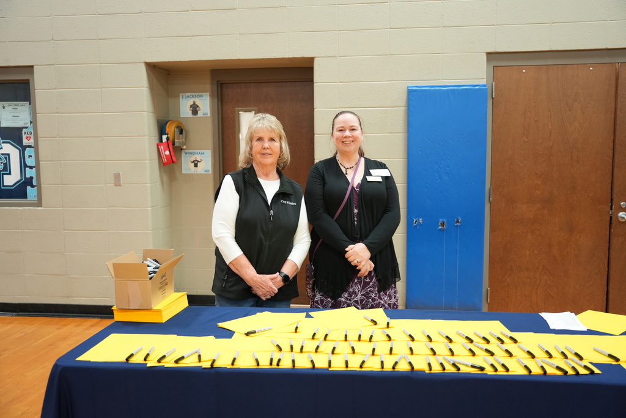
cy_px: 209
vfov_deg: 41.1
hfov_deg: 58.7
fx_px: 556
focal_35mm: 32
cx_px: 313
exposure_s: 1/125
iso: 2000
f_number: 2.8
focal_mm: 32
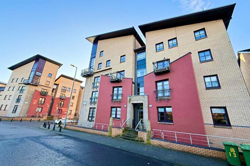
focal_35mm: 15
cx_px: 122
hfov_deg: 100.4
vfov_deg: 77.3
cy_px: 83
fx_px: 104
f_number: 2.2
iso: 64
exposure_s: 1/246
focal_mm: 2.22
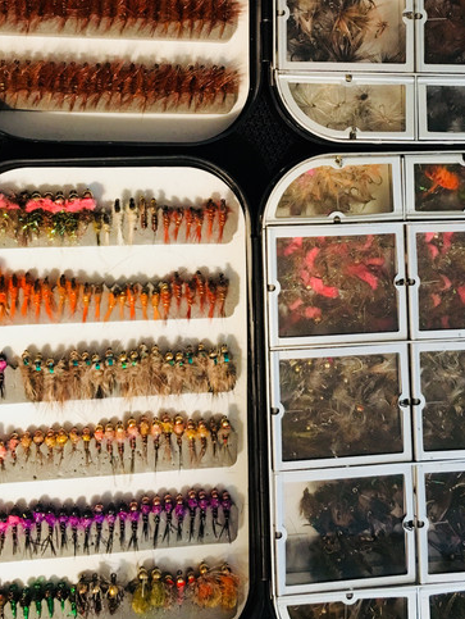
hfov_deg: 30.2
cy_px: 164
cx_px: 274
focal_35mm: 48
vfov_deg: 38.7
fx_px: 859
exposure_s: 1/24
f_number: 2.2
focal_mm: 4.15
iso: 200
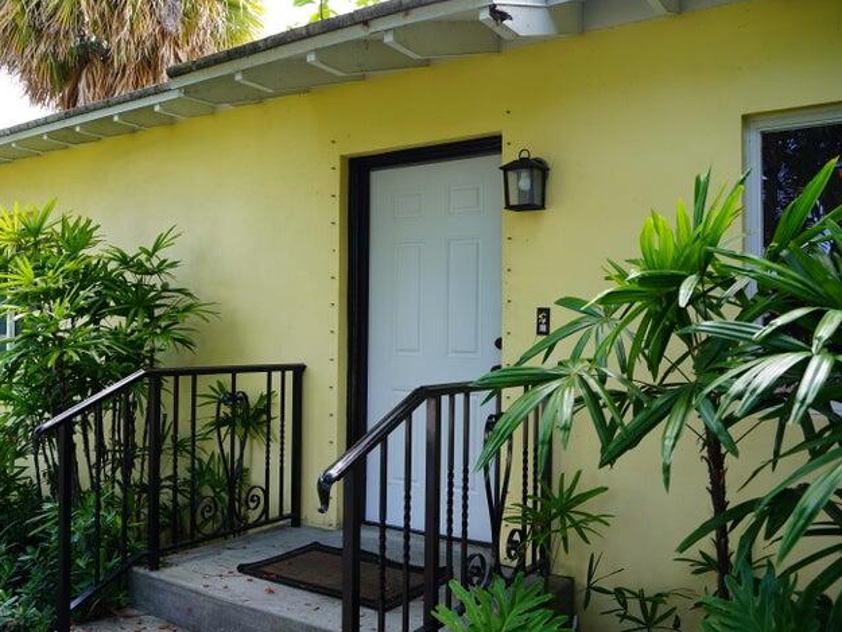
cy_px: 313
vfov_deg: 45.5
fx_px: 754
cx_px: 361
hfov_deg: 58.1
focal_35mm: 31
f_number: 4.5
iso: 100
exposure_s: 1/60
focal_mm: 28
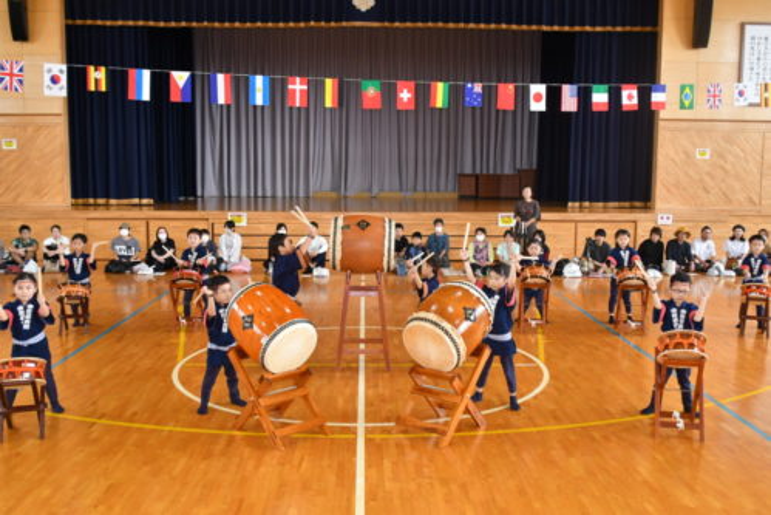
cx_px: 386
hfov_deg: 53.1
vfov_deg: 36.9
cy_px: 258
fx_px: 771
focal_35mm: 36
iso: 800
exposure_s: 1/200
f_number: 4
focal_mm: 18
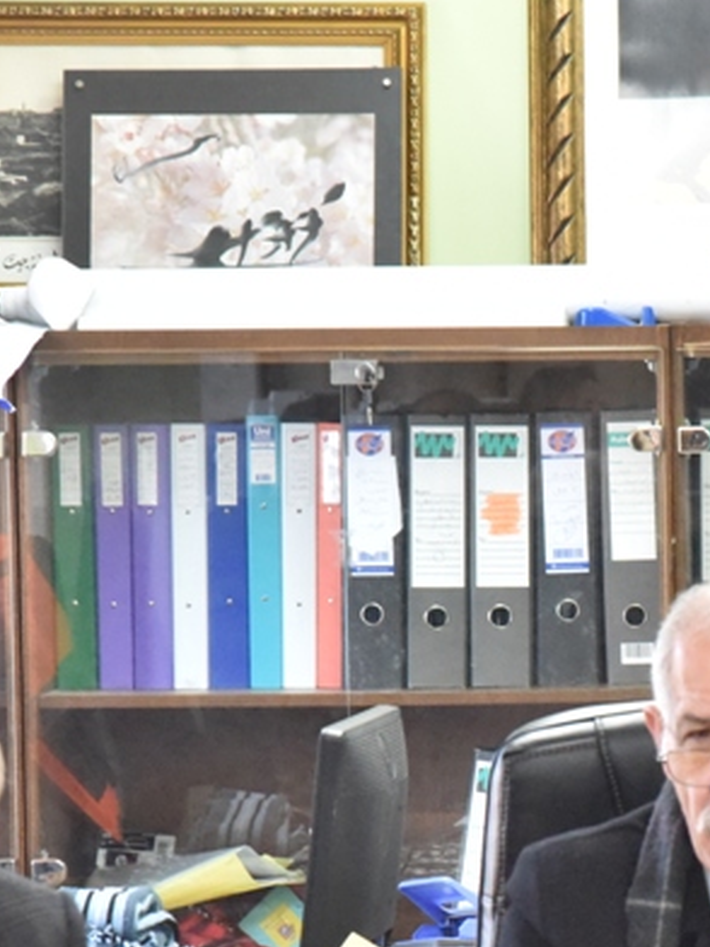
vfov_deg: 7.2
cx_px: 744
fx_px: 7548
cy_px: 760
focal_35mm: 276
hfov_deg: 5.4
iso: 6400
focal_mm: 110
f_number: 10
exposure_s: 1/160
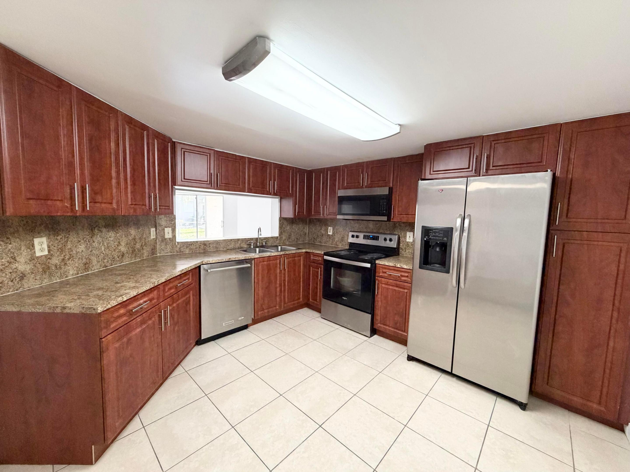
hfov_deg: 102.1
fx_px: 255
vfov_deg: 85.7
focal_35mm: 14
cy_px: 236
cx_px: 315
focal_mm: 2.22
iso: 320
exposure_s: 1/60
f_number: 2.2
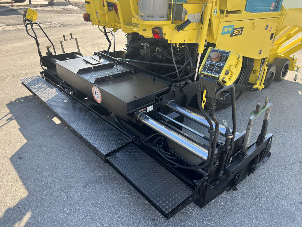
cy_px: 114
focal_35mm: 26
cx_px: 151
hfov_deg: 67.3
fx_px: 227
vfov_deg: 53.1
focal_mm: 5.7
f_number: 1.5
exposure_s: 1/646
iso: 50
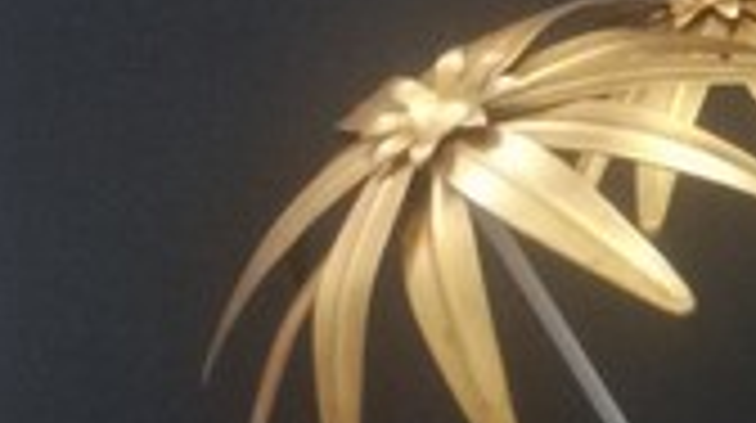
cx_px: 1296
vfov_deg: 8.8
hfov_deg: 14.3
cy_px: 536
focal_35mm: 135
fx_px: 2703
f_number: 2.2
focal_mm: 3.83
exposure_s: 1/14.3
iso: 1000
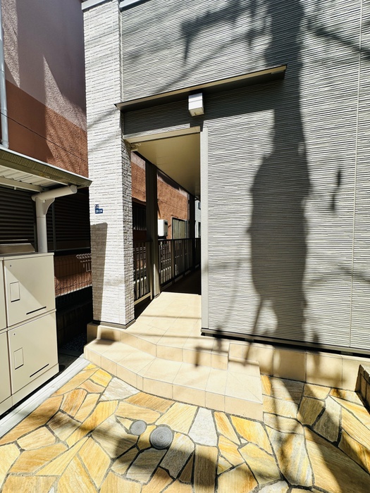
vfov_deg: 102.1
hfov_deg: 85.7
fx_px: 200
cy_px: 246
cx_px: 185
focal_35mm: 14
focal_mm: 2.22
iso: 50
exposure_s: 1/2564
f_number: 2.2
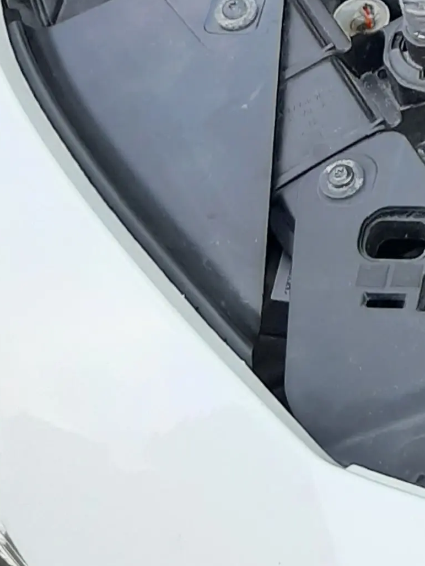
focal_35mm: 102
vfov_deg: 18.1
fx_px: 1670
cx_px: 729
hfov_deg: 13.3
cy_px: -142
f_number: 1.7
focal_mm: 3.93
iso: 40
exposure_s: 1/100
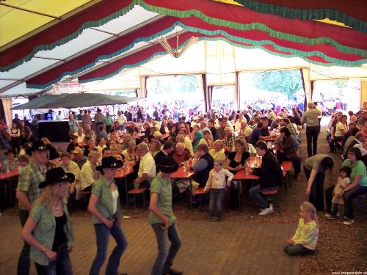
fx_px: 413
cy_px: 138
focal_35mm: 39
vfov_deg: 36.8
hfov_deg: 47.9
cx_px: 184
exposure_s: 1/15
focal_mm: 8
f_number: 3.4
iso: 200
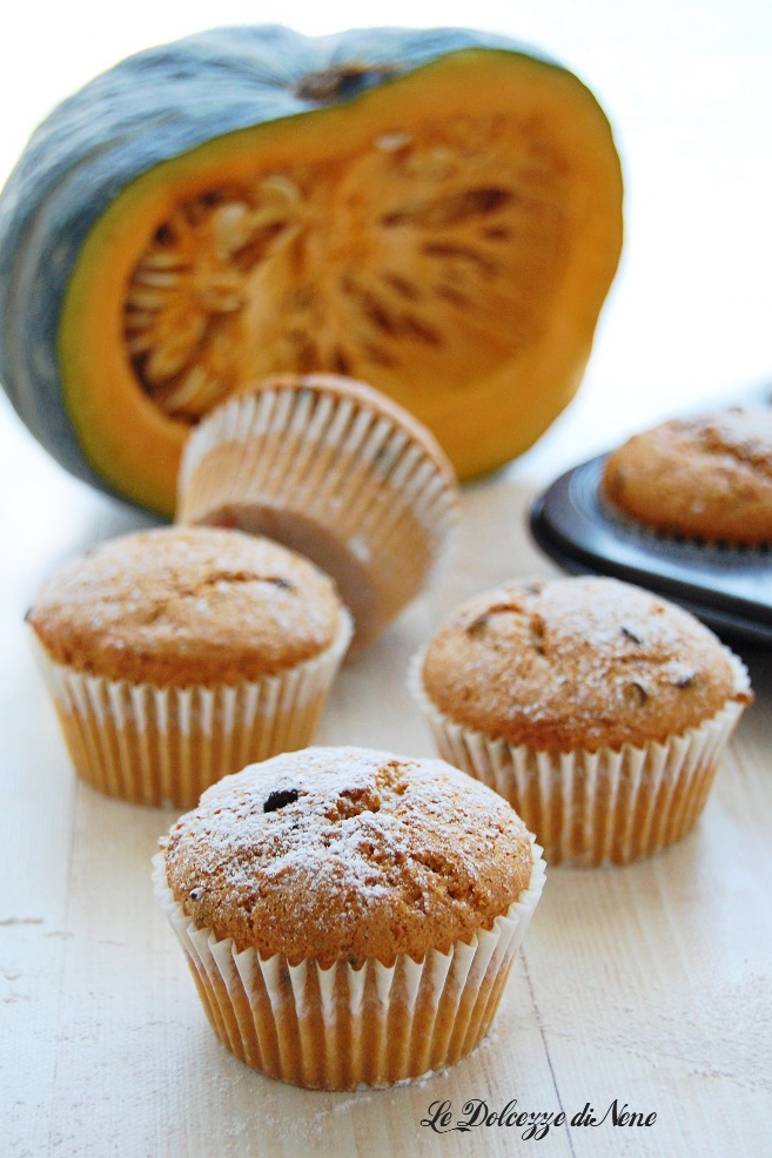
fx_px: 2349
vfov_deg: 27.7
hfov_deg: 18.7
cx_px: 384
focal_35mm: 73
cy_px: 573
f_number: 5.6
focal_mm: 48
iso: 800
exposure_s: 1/30
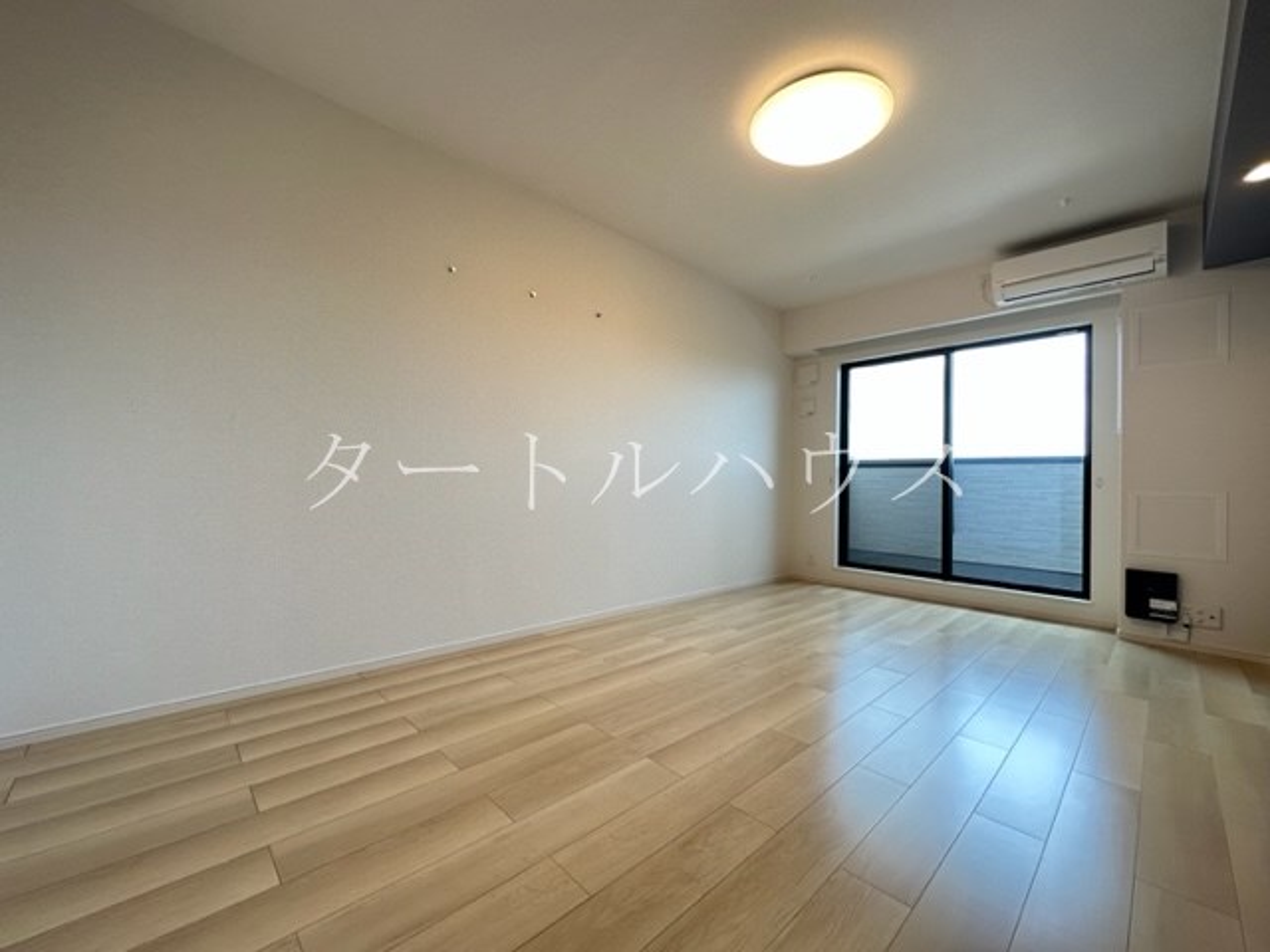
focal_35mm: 14
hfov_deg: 102.1
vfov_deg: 85.7
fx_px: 514
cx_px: 635
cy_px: 476
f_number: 2.2
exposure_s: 1/99
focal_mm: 2.22
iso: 125
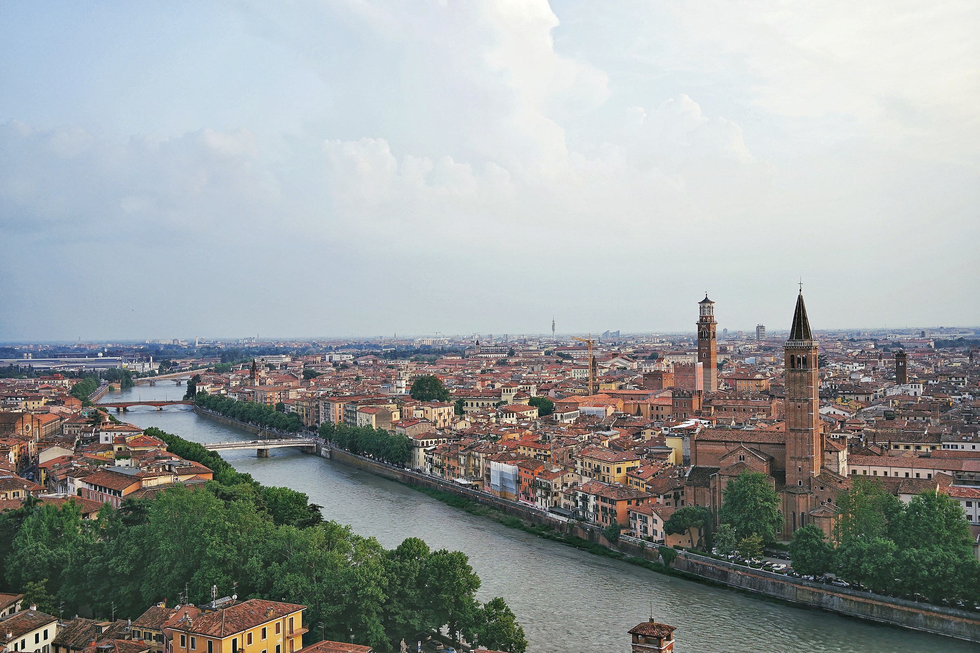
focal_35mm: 35
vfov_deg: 37.9
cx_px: 490
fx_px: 953
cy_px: 326
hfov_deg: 54.4
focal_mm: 35
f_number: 4.5
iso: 400
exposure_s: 1/320
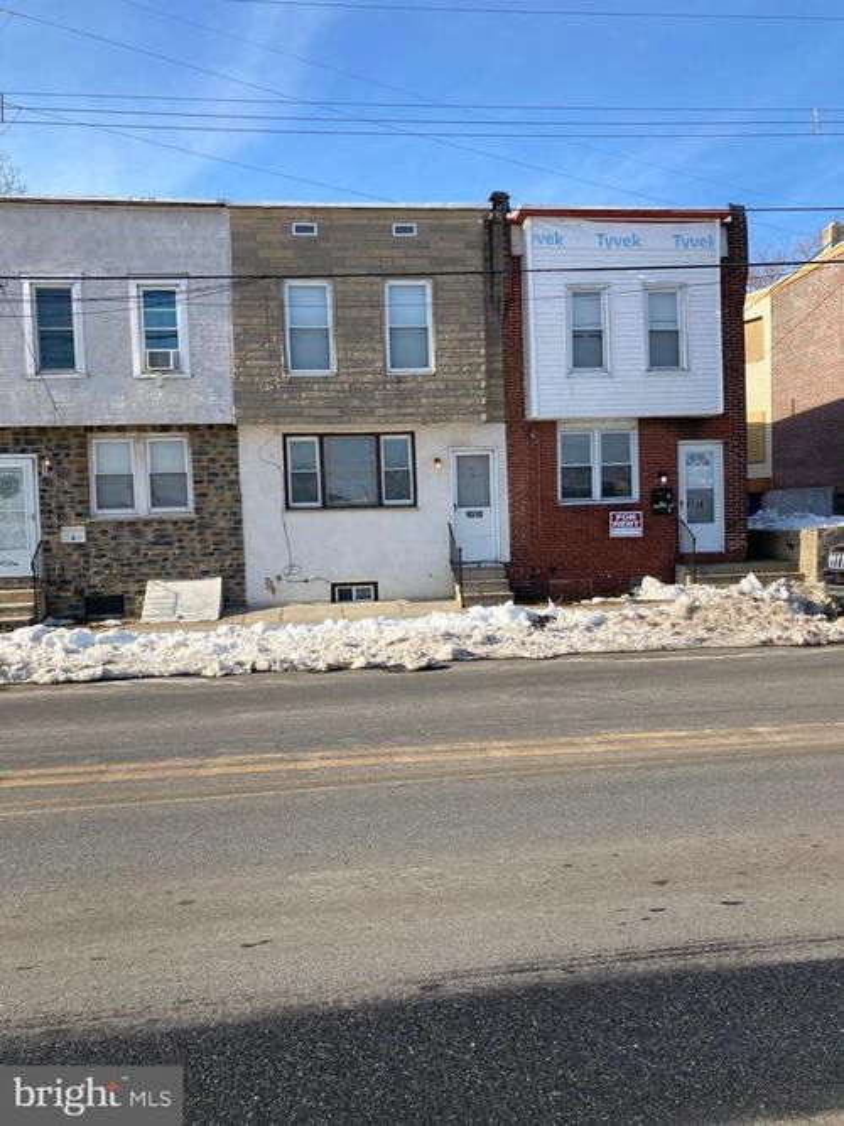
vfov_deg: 63.5
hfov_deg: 49.7
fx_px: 911
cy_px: 563
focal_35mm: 28
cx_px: 422
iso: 20
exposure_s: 1/1350
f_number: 1.8
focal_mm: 3.99
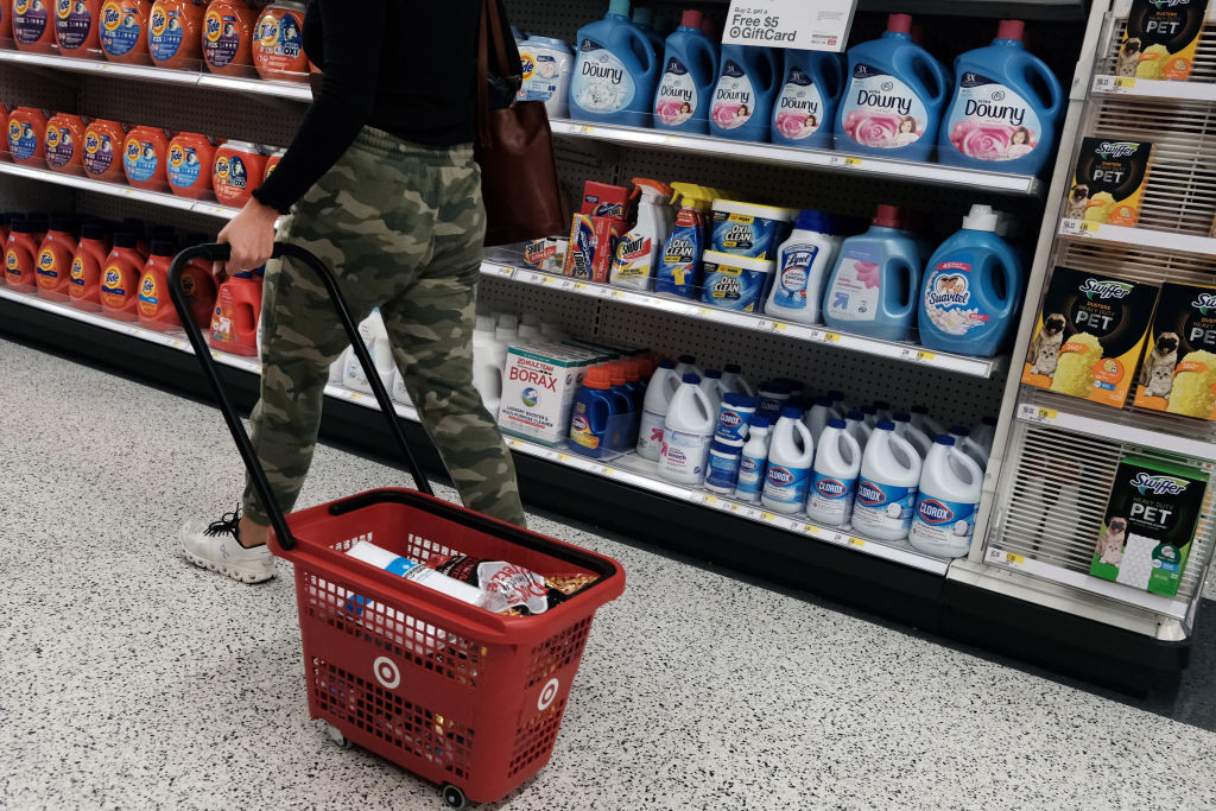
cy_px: 406
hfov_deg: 57.2
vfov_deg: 40.0
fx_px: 1115
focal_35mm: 33
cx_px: 608
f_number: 4
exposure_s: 1/420
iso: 2000
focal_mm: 22
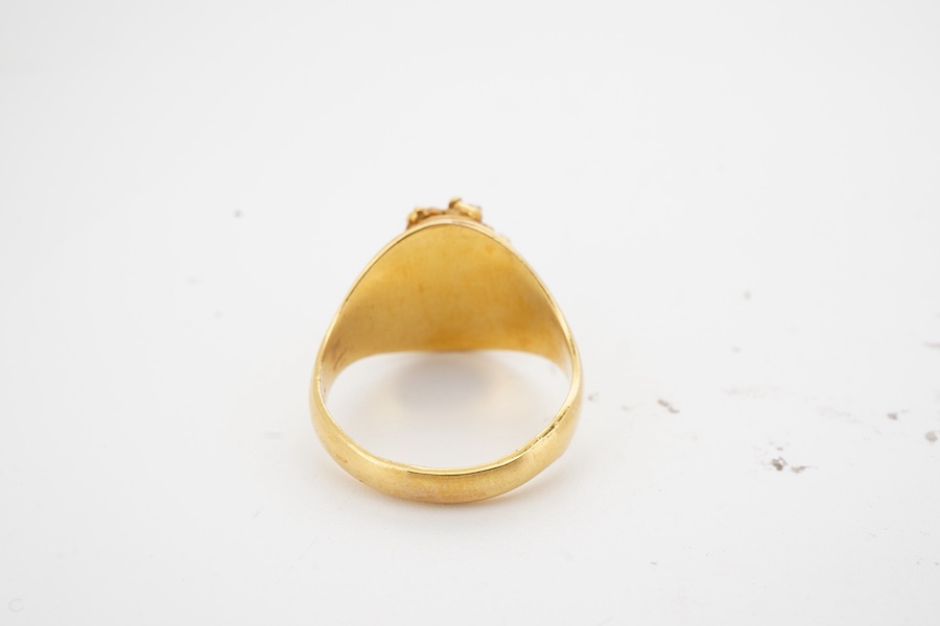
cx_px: 470
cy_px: 313
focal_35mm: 45
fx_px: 1175
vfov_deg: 29.9
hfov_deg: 43.6
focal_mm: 30
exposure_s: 1/125
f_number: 22
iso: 250
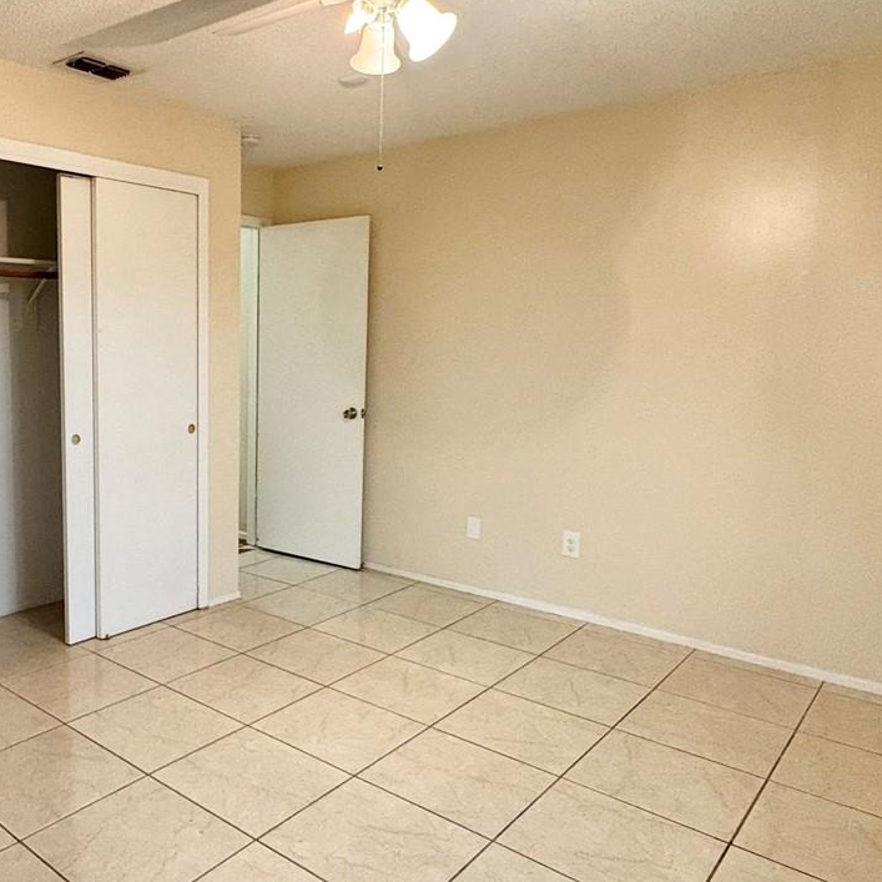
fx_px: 807
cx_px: 215
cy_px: 423
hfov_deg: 54.5
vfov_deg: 57.3
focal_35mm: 28
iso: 640
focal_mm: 2.22
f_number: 2.2
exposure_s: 1/60
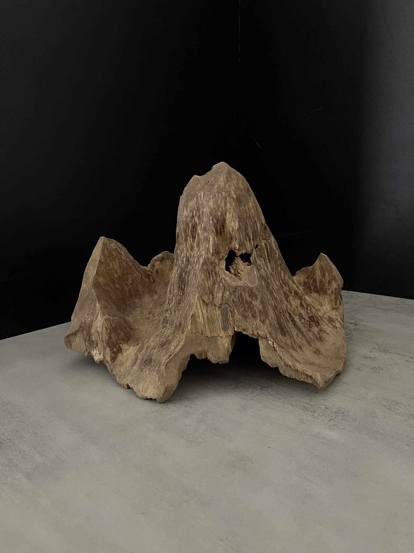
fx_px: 446
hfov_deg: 49.7
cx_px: 207
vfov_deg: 63.4
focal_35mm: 28
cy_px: 276
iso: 640
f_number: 1.8
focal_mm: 3.99
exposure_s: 1/20
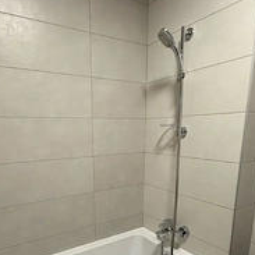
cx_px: 103
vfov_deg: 57.1
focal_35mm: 27
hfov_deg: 58.6
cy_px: 180
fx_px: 225
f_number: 2.2
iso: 250
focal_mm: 2.22
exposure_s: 1/100
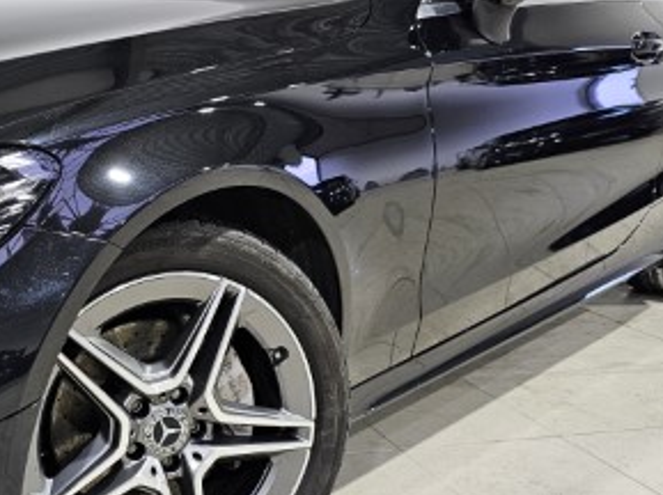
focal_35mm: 51
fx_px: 976
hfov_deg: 35.7
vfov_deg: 28.4
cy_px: 291
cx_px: 92
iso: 160
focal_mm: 6.3
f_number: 1.7
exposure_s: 1/100
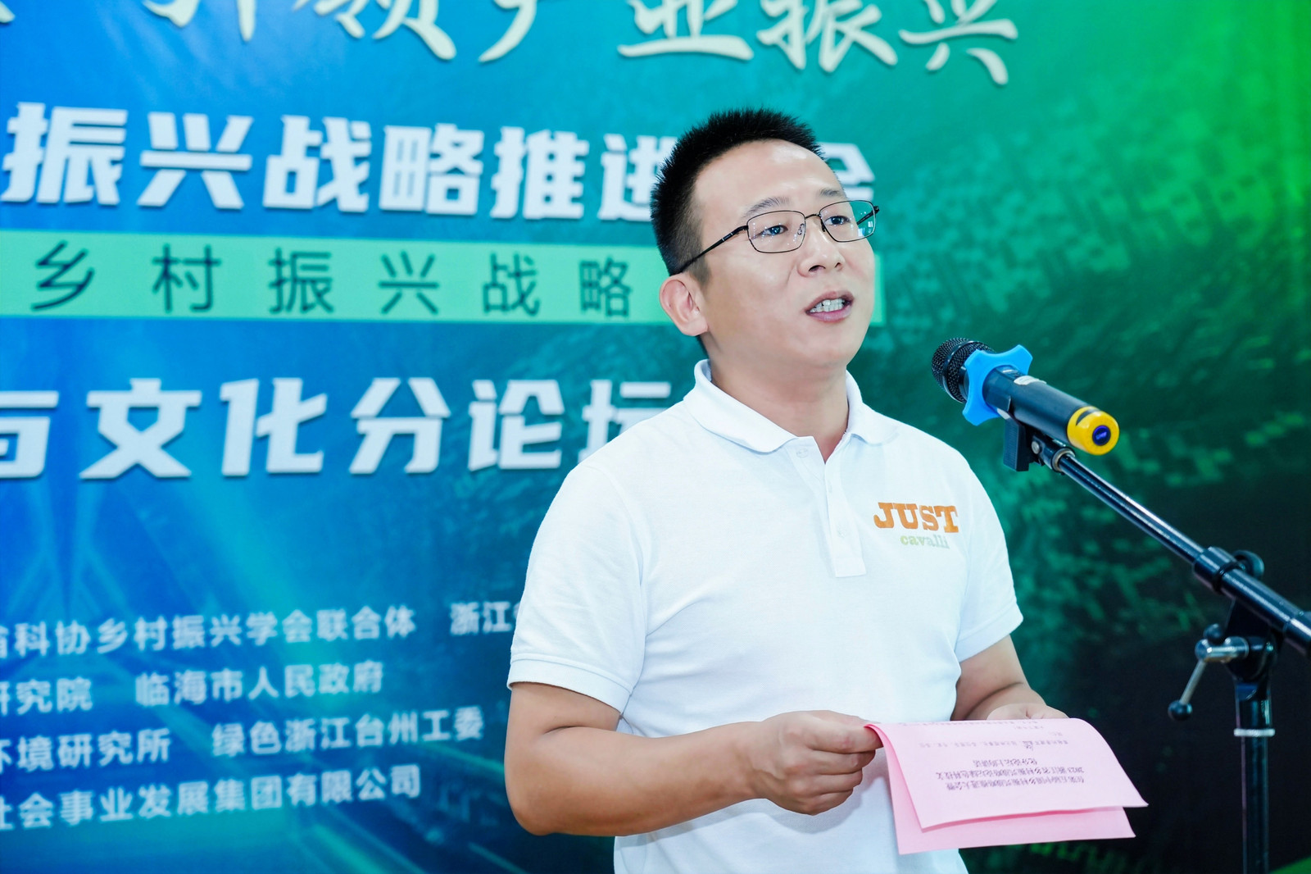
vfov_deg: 21.2
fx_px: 2330
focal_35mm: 64
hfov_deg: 31.4
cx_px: 656
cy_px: 437
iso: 2000
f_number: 4
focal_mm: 64
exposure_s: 1/161
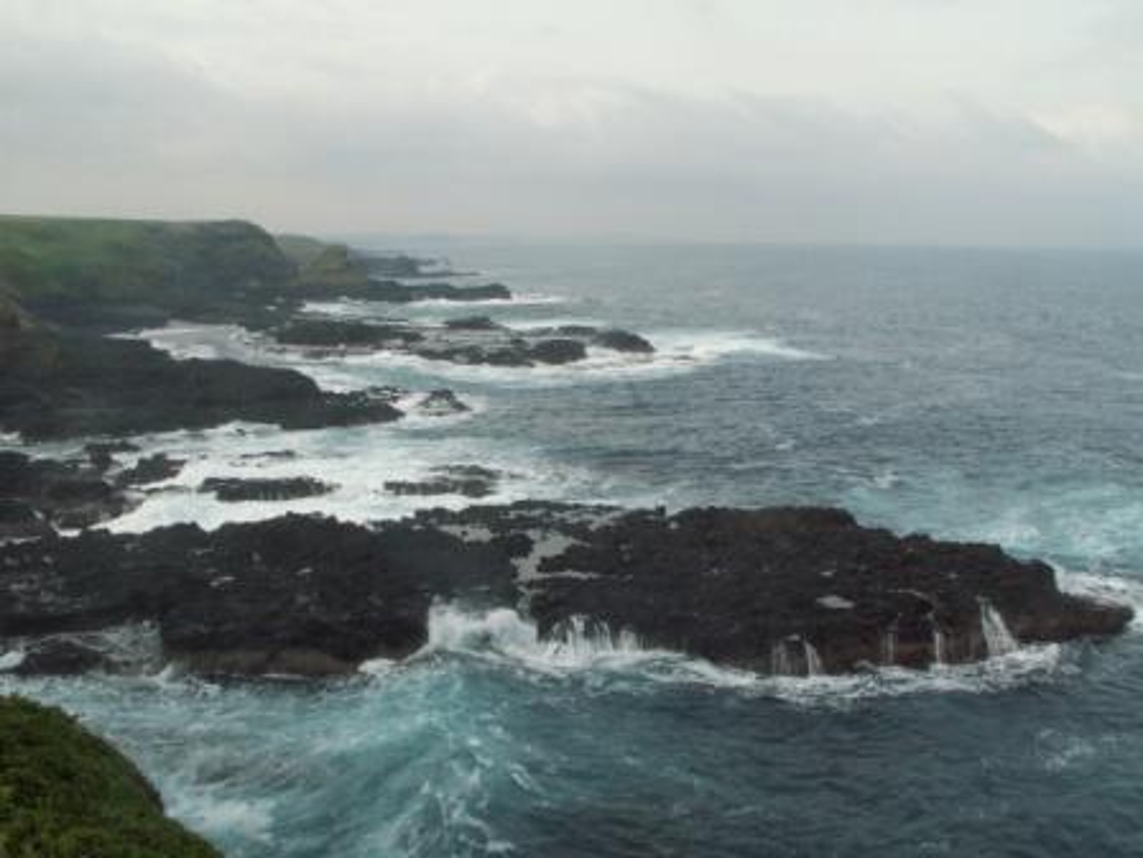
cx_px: 572
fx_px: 1156
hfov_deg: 52.6
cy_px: 429
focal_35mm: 35
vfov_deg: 40.7
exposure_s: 1/160
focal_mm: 5.86
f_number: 8
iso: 100
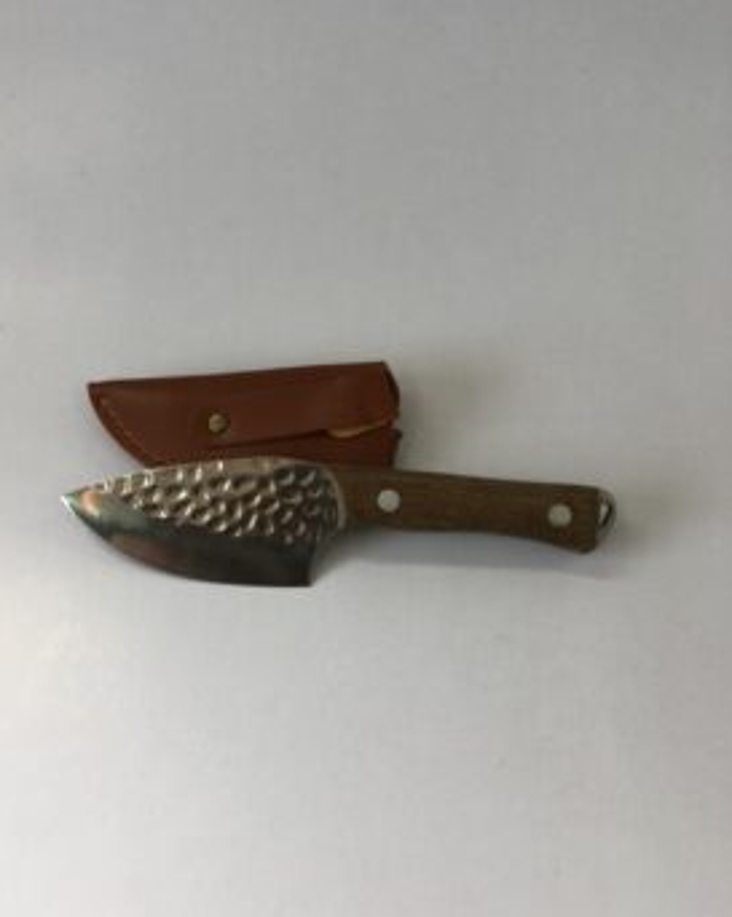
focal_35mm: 32
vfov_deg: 55.7
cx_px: 332
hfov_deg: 45.7
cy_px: 429
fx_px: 868
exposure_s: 1/100
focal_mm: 3.99
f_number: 1.8
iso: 32
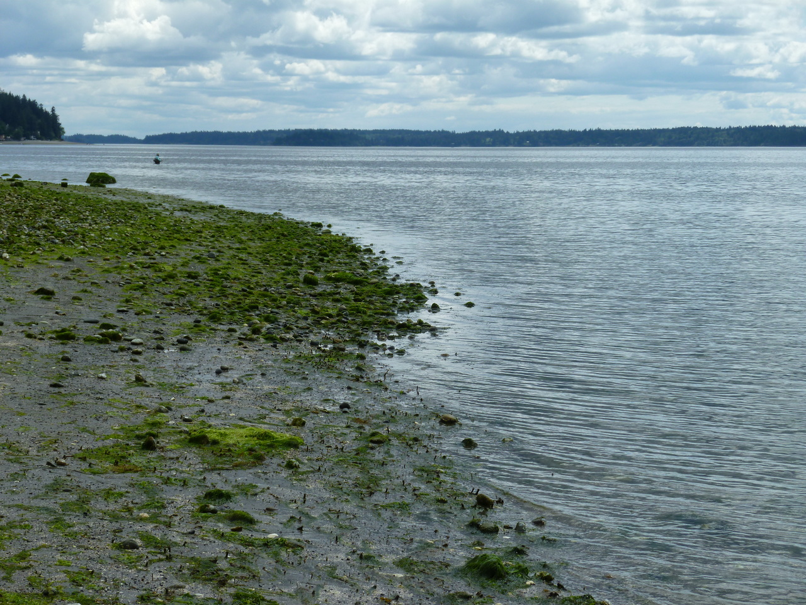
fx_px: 1653
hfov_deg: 27.4
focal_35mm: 71
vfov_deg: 20.7
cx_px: 403
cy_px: 302
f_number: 4.8
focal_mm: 12.7
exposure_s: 1/500
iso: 80
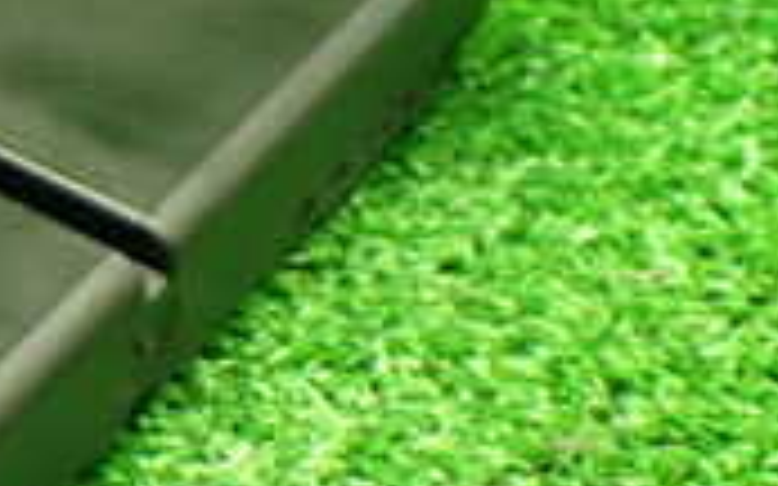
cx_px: -355
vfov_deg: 11.9
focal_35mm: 110
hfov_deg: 17.3
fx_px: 2332
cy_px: 238
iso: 800
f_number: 2.3
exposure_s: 1/80
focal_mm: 5.4
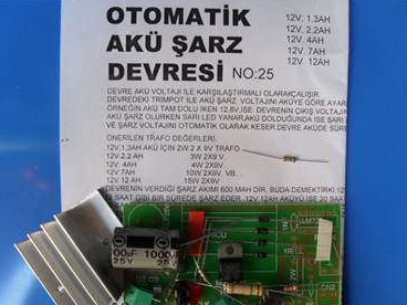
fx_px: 447
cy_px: 162
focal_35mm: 38
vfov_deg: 37.7
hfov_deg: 49.0
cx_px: 197
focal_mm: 6.3
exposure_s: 1/30
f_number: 3.2
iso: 100
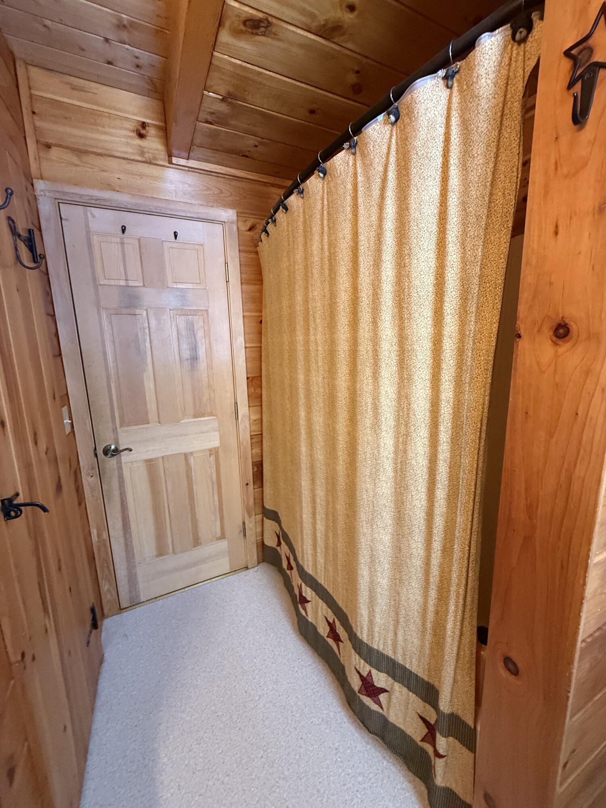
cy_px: 404
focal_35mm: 14
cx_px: 303
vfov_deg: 102.1
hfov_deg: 85.7
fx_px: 327
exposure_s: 1/60
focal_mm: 2.22
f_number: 2.2
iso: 500
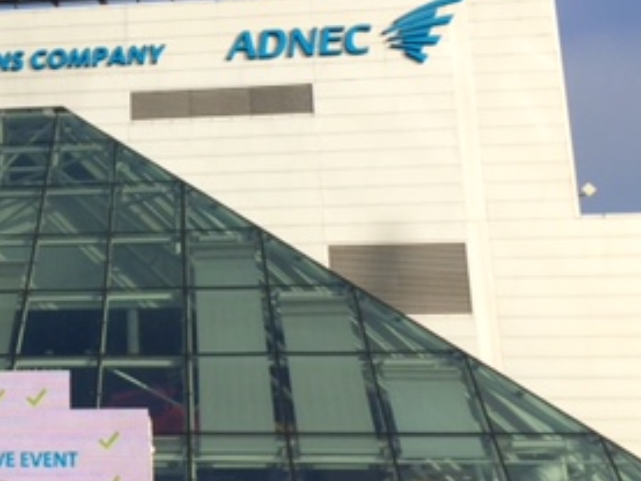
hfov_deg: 27.3
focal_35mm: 67
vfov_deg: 21.9
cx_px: -5
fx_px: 1241
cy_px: 194
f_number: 2.2
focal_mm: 4.15
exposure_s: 1/3049
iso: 32
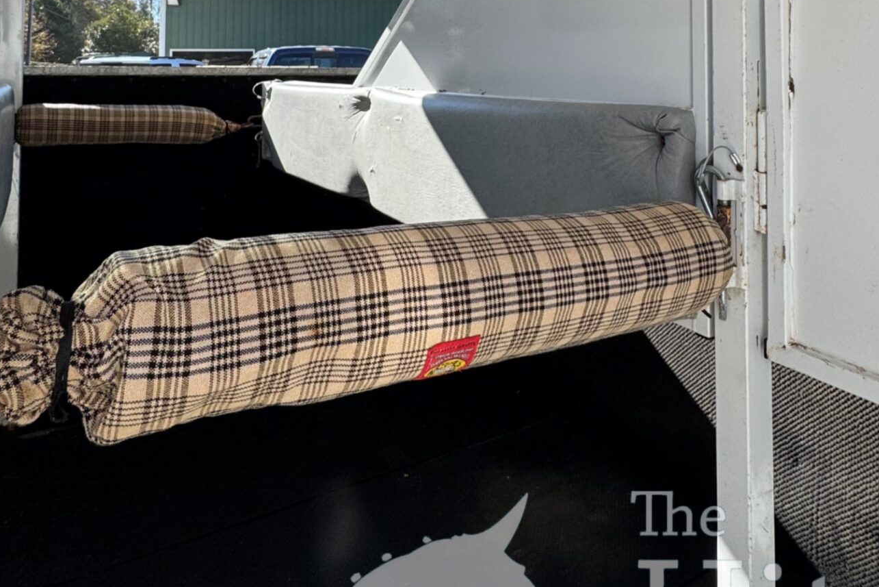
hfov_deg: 63.6
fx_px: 708
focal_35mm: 29
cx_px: 465
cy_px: 45
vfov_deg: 41.0
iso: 40
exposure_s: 1/821
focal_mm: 2.22
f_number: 2.2
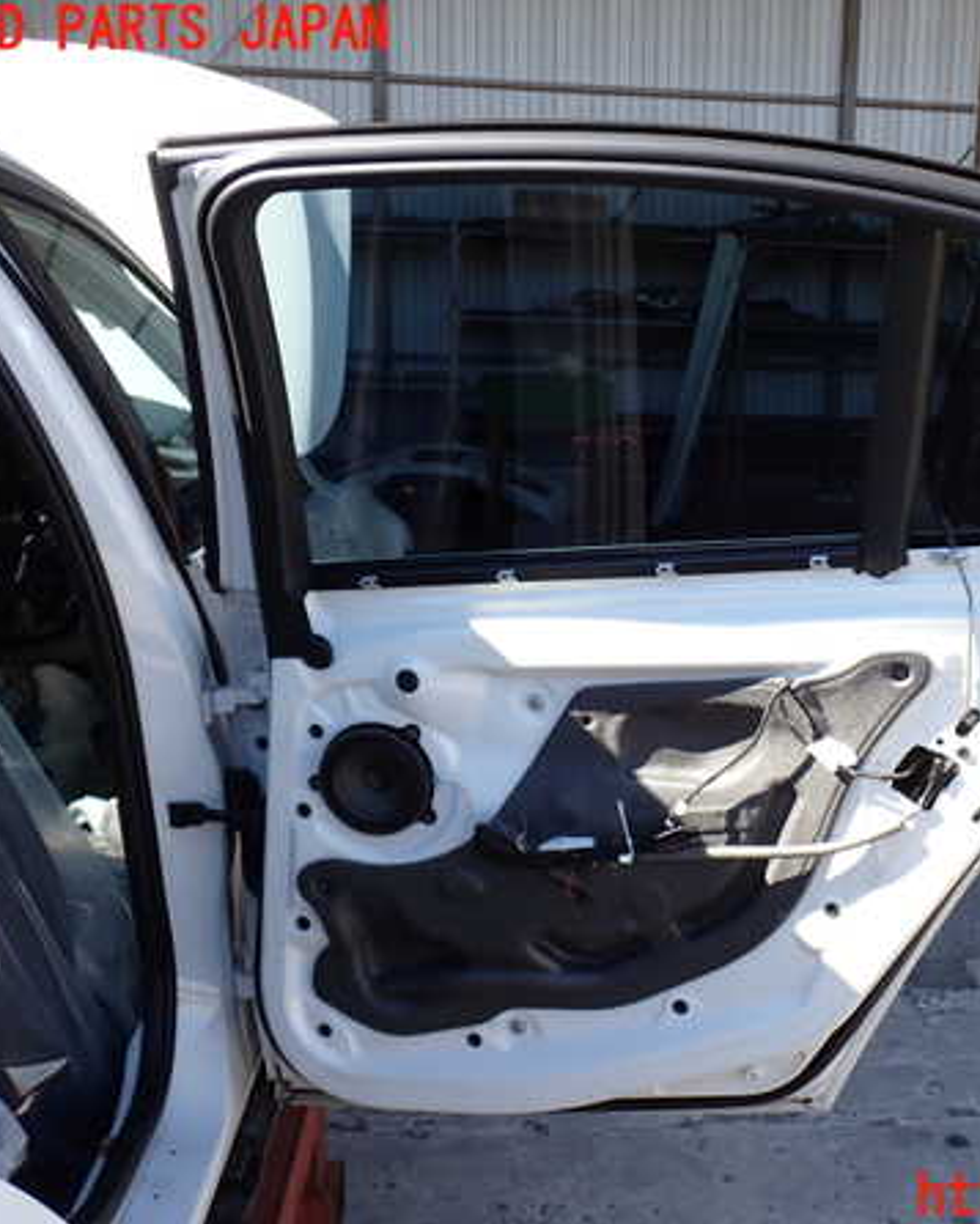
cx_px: 714
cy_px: 615
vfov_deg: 43.8
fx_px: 1522
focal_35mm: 42
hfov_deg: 35.0
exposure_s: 1/200
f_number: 3.2
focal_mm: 5.79
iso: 100
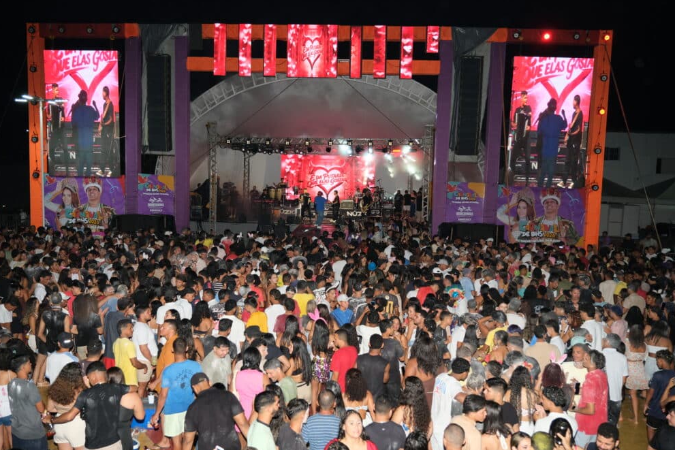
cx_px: 329
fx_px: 581
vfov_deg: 42.3
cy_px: 229
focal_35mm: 31
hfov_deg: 60.3
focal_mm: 20.2
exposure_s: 1/250
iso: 800
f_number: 4
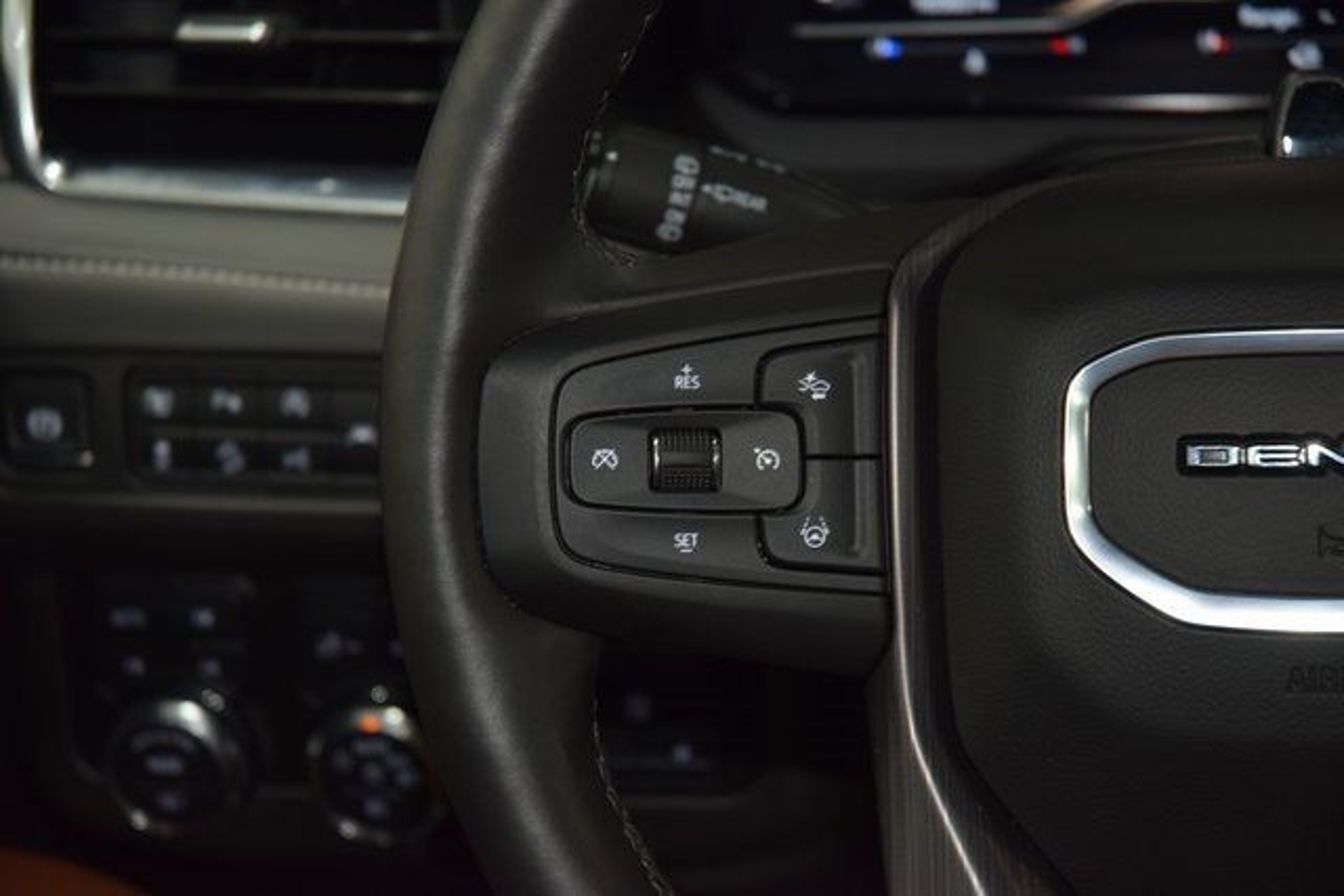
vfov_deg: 13.0
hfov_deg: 19.5
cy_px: 448
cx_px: 672
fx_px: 3921
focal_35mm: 105
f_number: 4.5
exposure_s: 1/40
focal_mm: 70
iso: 1250
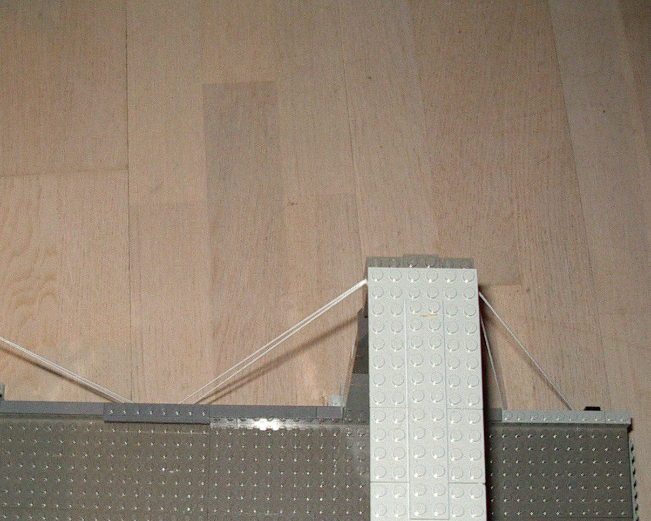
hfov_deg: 29.7
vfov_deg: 23.9
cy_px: 403
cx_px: 186
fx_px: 1214
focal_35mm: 63
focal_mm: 5.8
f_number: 2.6
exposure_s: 1/60
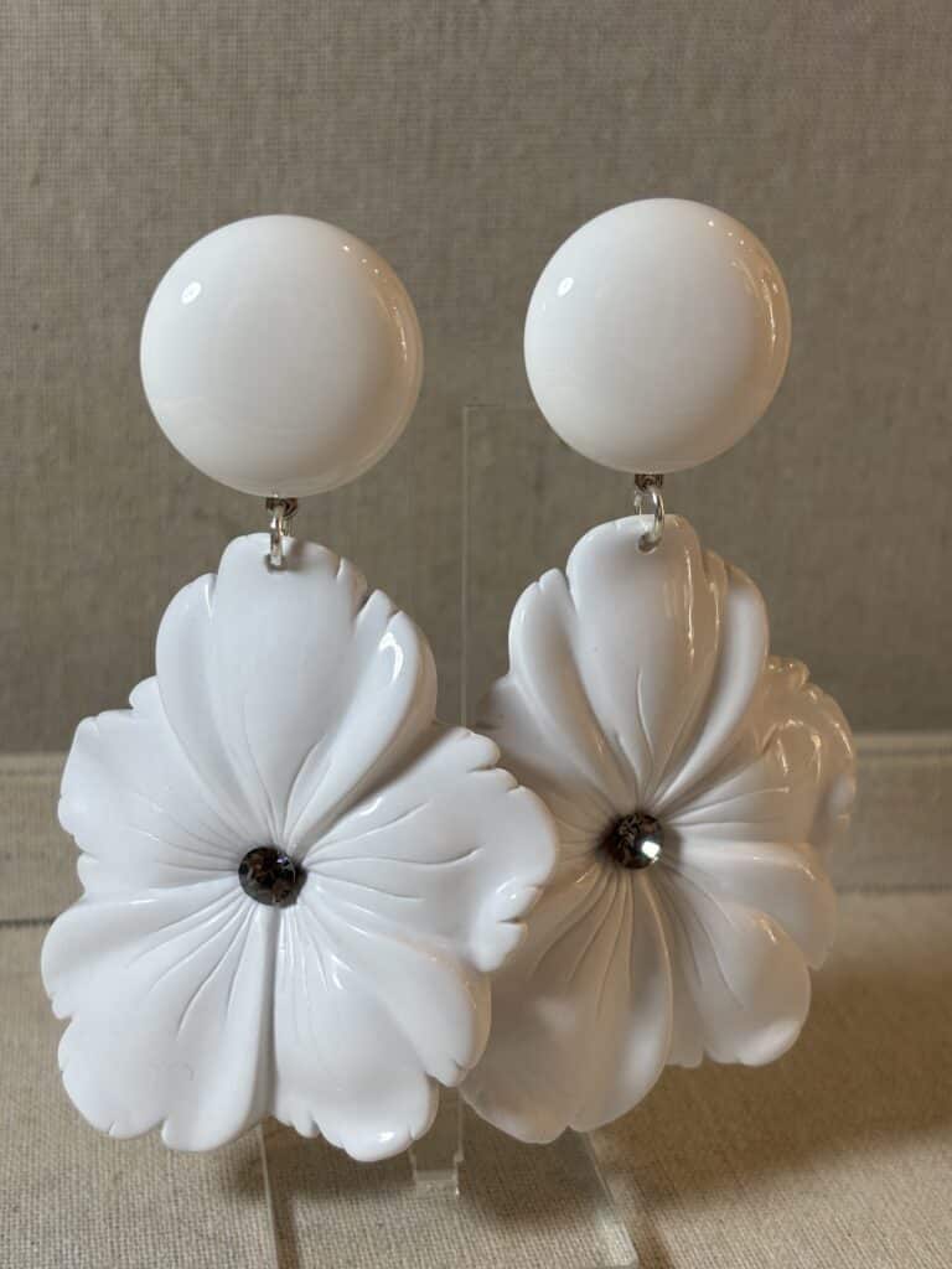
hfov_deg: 28.0
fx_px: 1907
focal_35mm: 52
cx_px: 476
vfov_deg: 36.8
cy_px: 634
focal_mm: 5.96
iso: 32
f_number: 1.6
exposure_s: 1/100
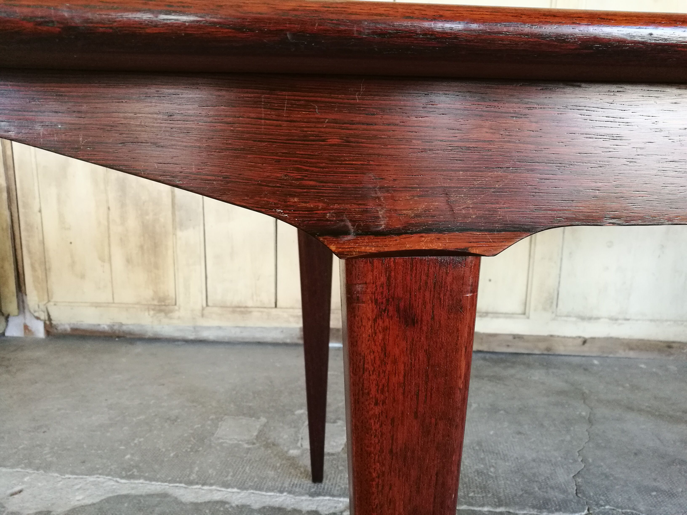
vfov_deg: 51.4
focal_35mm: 27
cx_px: 344
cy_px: 258
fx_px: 536
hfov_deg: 65.3
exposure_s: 1/30
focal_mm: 4.5
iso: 320
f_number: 2.2
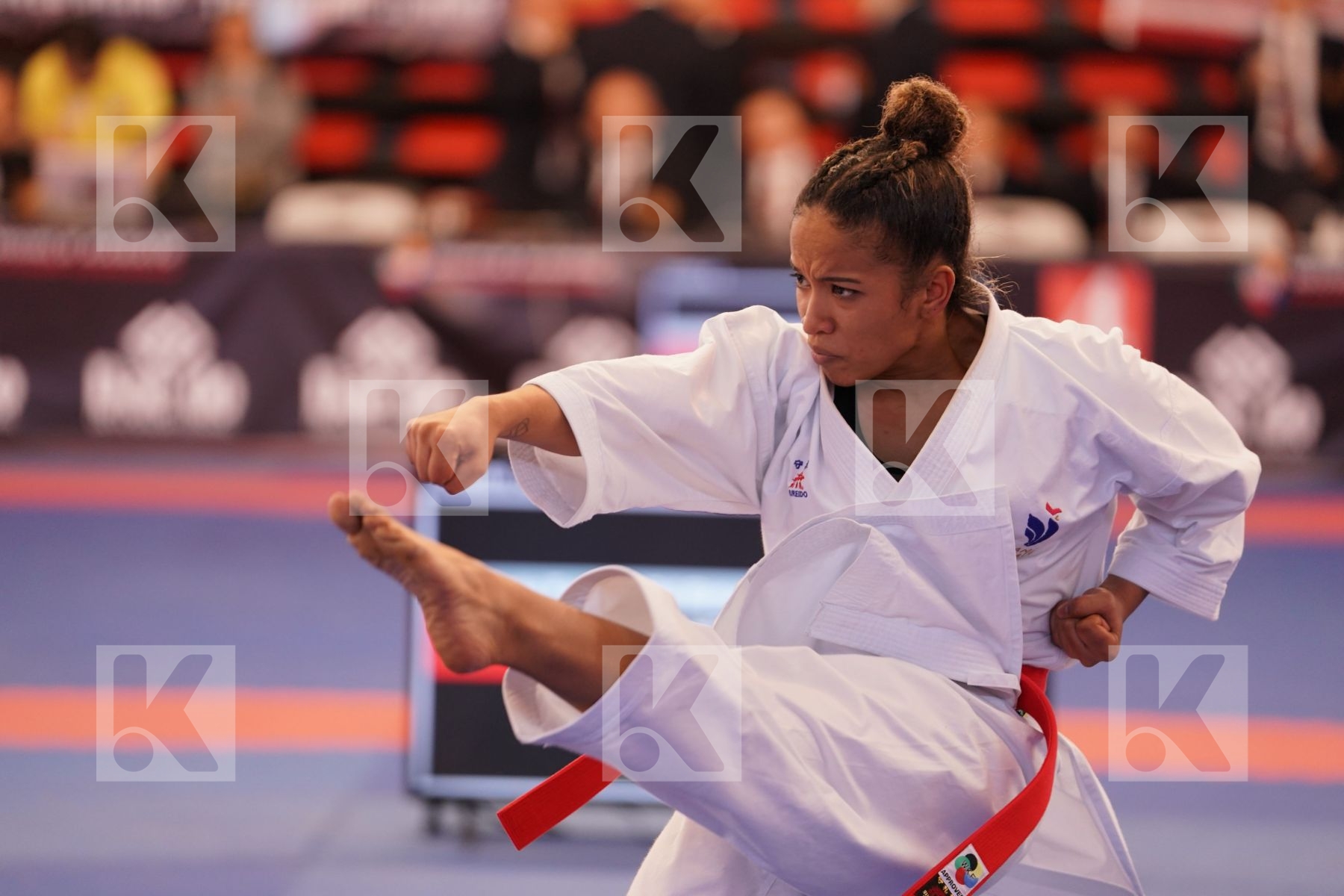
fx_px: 7466
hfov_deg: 10.3
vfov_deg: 6.9
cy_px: 448
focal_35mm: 200
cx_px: 672
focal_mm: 200
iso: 1250
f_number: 2.8
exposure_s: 1/500
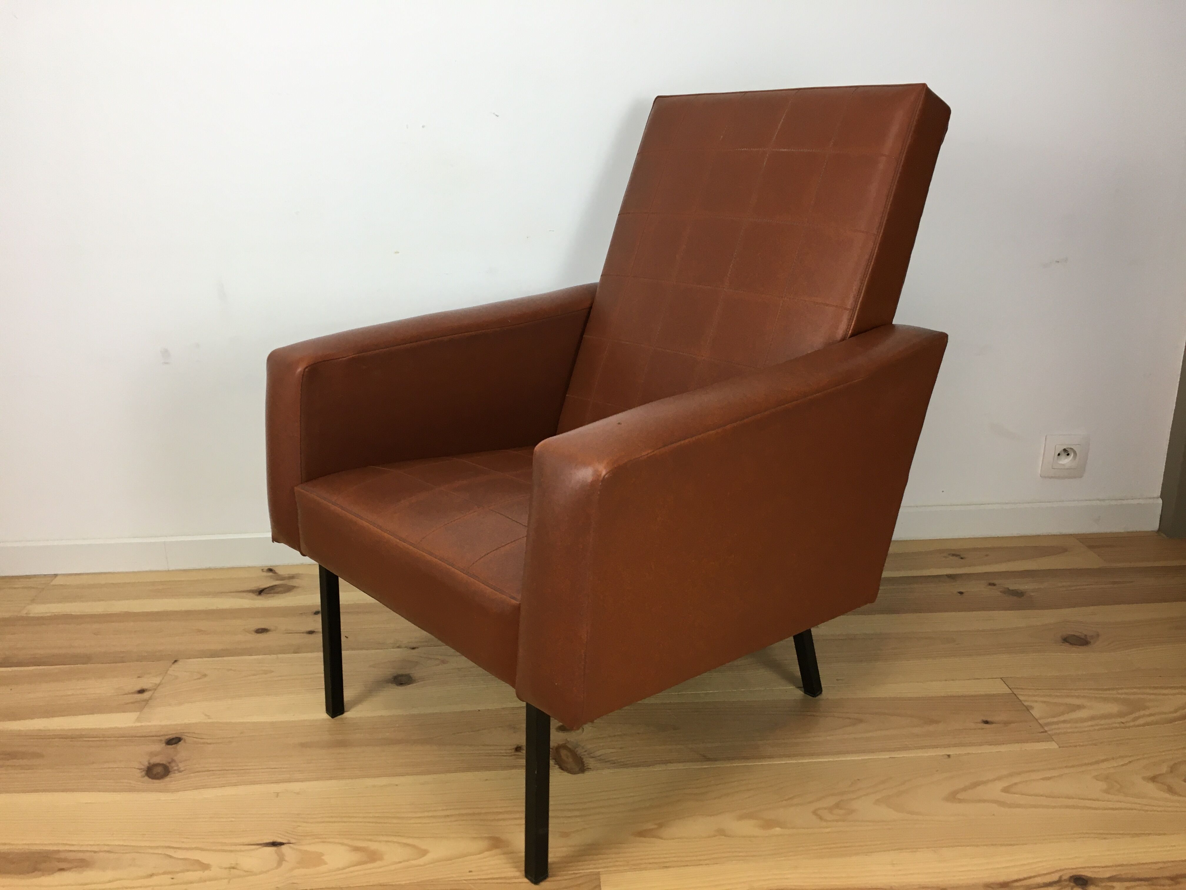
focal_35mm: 29
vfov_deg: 48.2
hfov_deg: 61.7
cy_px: 445
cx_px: 593
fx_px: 994
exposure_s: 1/33
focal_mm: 4.15
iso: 32
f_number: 2.2
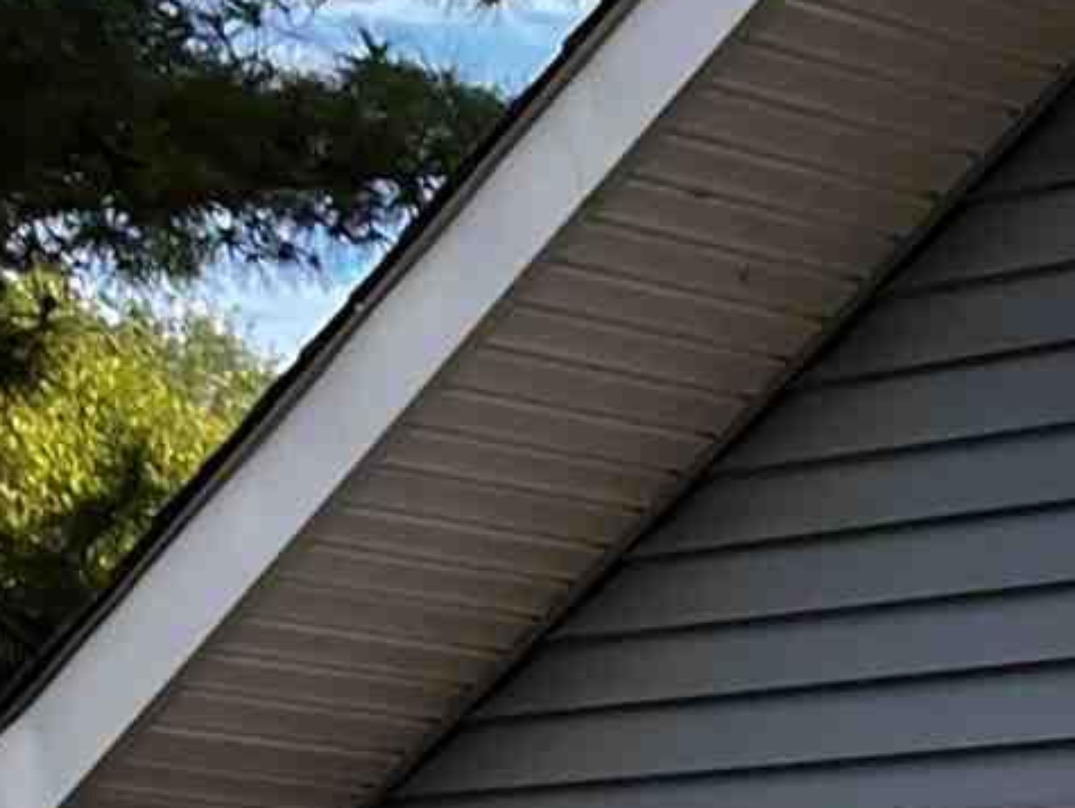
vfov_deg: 8.3
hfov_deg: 9.5
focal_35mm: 168
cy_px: 1783
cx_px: 3067
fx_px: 5221
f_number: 1.6
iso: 50
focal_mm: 5.1
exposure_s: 1/898
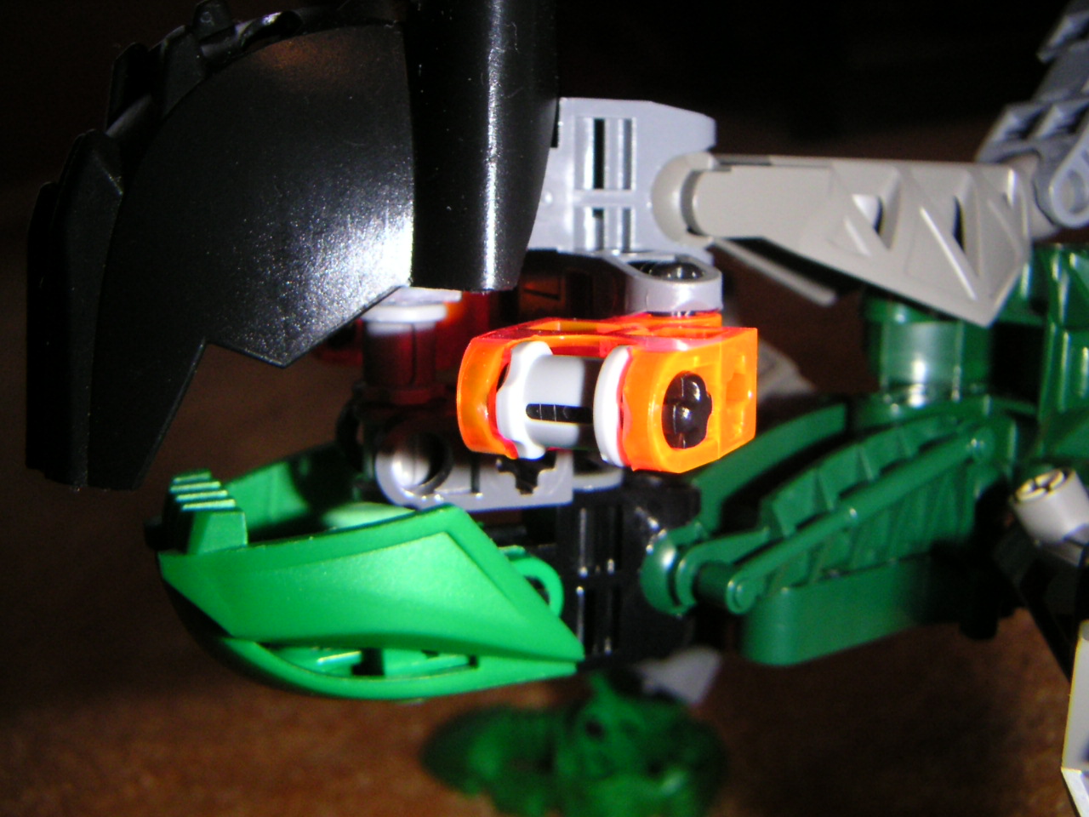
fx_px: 1227
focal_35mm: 39
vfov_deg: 36.8
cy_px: 408
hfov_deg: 47.9
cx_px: 544
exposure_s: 1/45
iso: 200
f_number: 6.7
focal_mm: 5.1
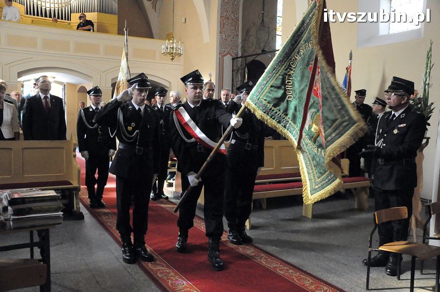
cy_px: 146
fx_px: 385
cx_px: 220
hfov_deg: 59.5
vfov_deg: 41.6
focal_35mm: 32
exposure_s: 1/80
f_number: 4.5
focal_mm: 21
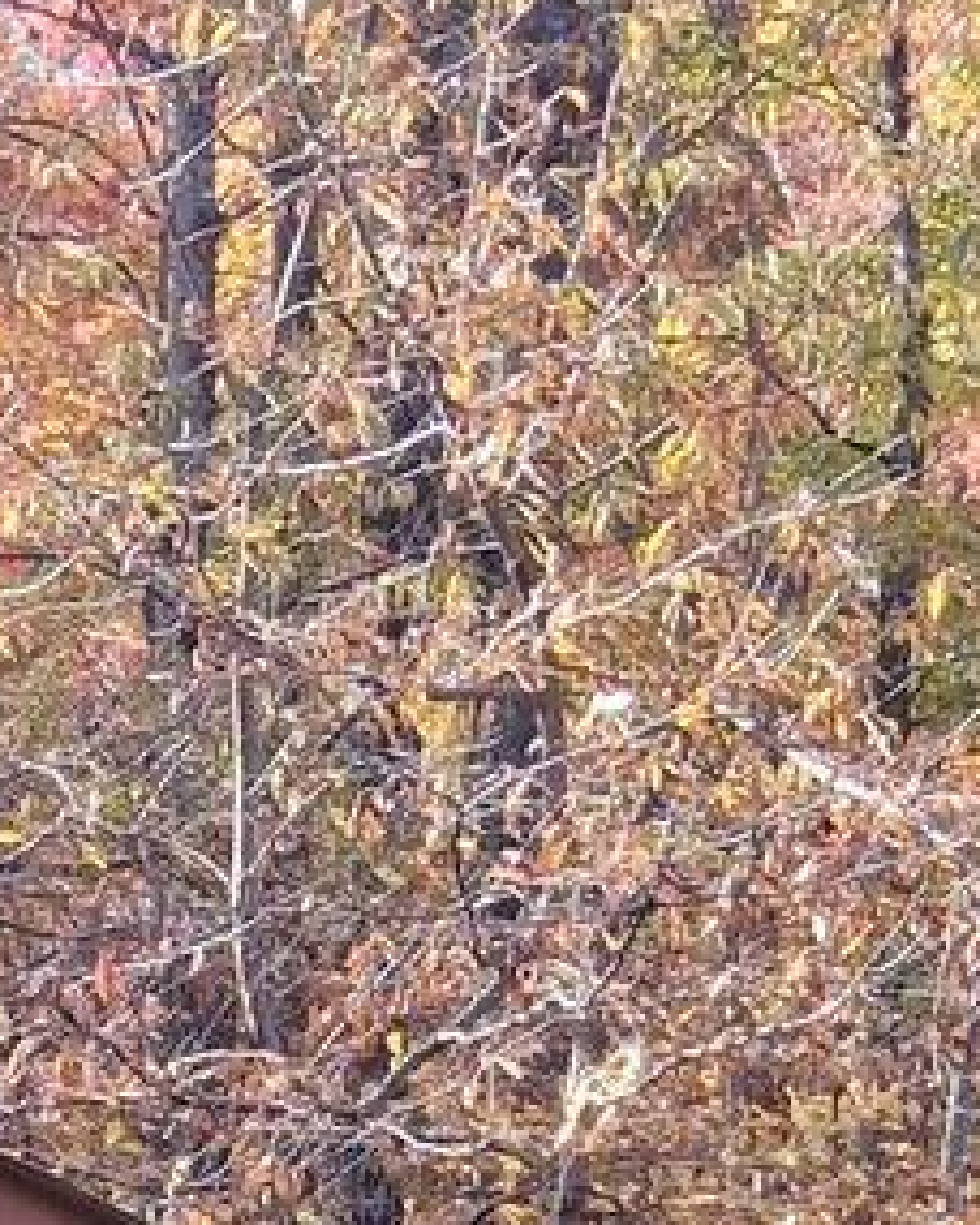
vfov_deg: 12.5
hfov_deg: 10.3
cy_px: 2381
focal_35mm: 137
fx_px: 4967
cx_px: -1027
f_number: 1.8
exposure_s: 1/120
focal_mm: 3.98
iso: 25
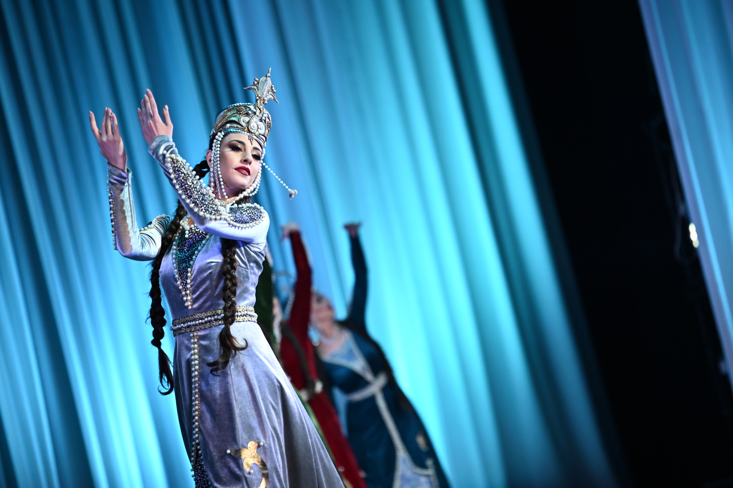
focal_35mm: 200
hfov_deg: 10.3
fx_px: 4069
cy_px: 244
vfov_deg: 6.9
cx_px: 366
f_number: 3.2
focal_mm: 200
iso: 2000
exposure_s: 1/400
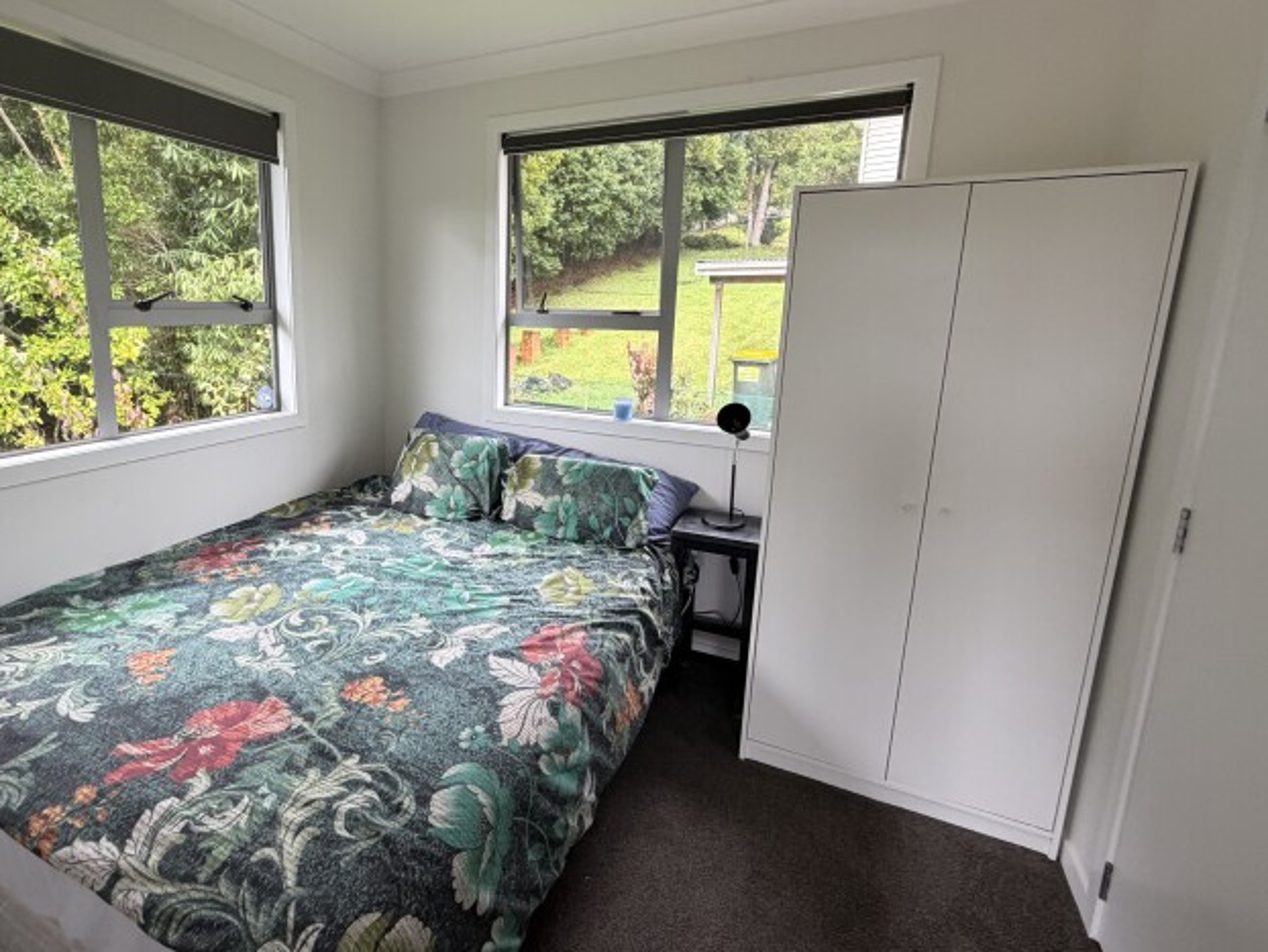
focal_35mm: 18
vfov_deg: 71.4
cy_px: 428
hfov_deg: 86.5
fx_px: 660
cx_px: 501
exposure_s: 1/121
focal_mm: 2.22
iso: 200
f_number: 2.2
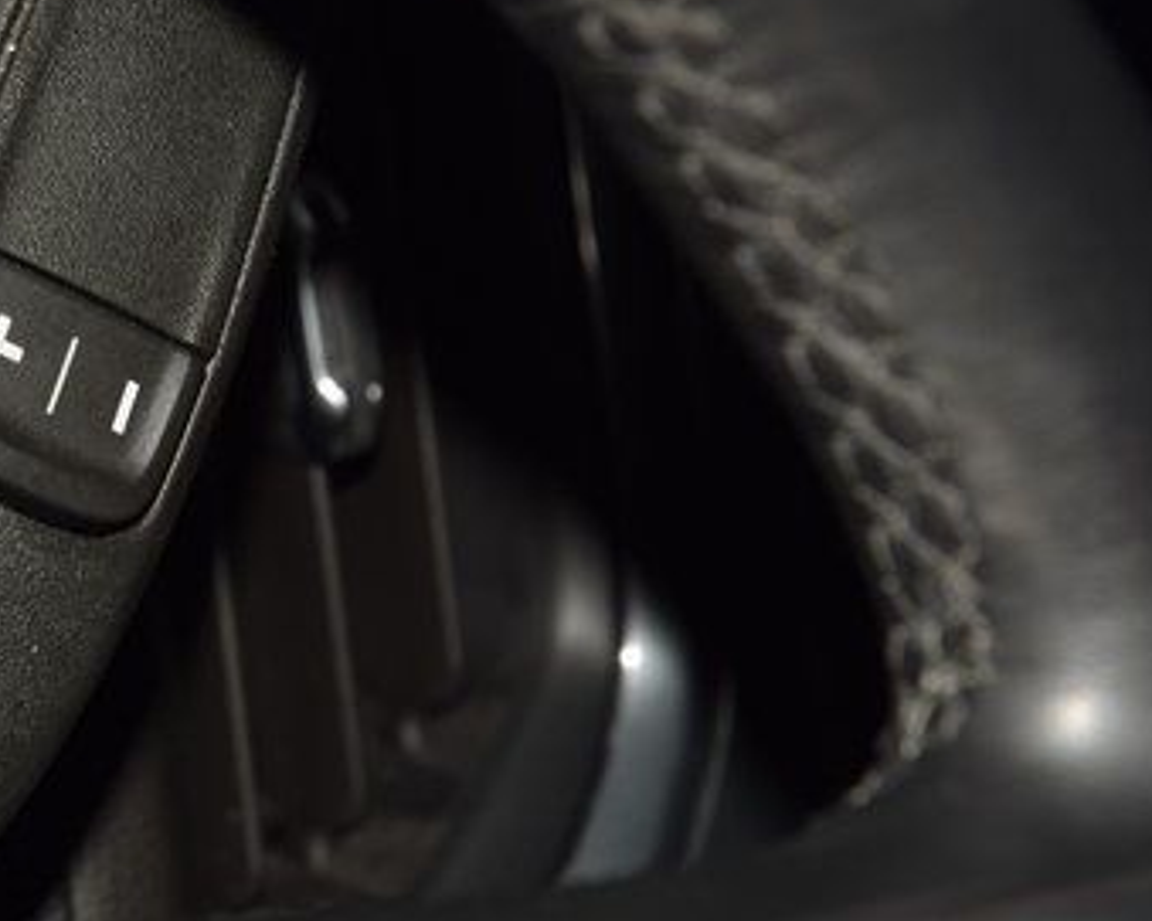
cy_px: 345
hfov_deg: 10.3
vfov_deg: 8.3
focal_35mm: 186
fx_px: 6340
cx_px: 88
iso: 100
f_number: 8
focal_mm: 70
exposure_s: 1/125
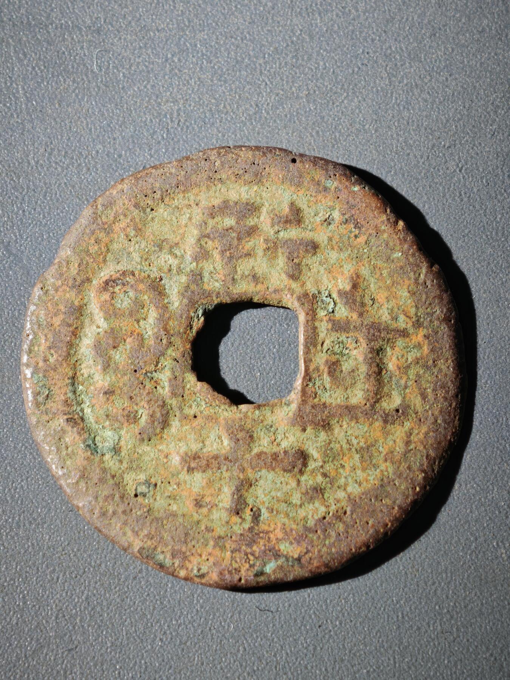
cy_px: 340
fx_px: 2161
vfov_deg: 17.9
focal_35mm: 110
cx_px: 255
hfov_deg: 13.5
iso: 250
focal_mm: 9
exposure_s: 1/100
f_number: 2
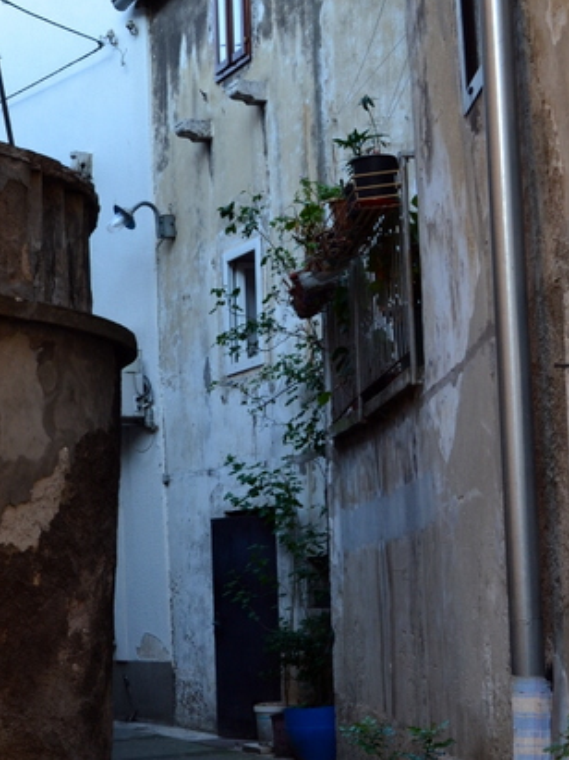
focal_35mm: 73
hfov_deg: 20.1
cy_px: 464
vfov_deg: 26.6
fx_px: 1601
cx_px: 231
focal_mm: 26
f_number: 8
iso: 400
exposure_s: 1/80
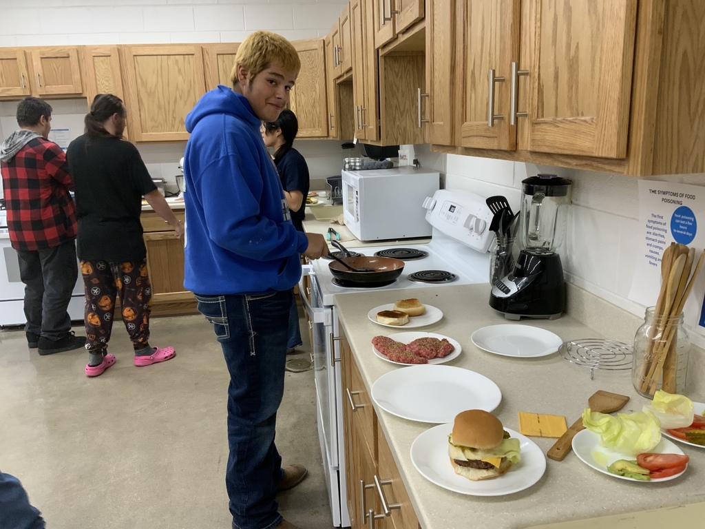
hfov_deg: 61.7
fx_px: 591
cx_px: 352
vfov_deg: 48.2
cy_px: 264
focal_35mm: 29
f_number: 1.8
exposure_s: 1/60
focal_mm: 3
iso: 100
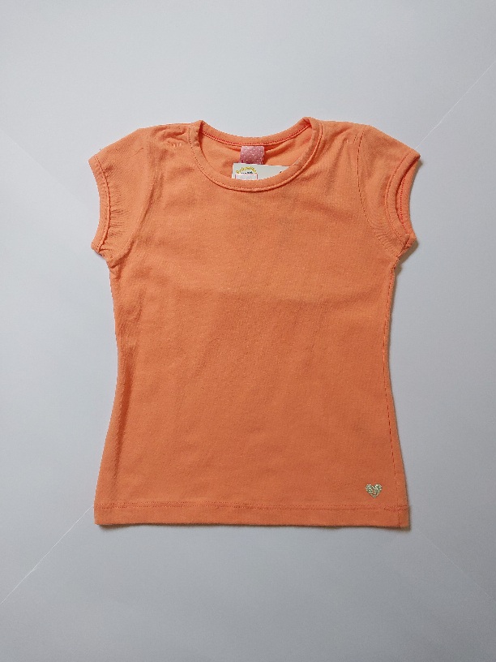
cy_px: 331
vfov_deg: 60.0
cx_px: 248
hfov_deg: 46.8
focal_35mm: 30
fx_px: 573
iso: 32
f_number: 1.8
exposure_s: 1/120
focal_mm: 4.6
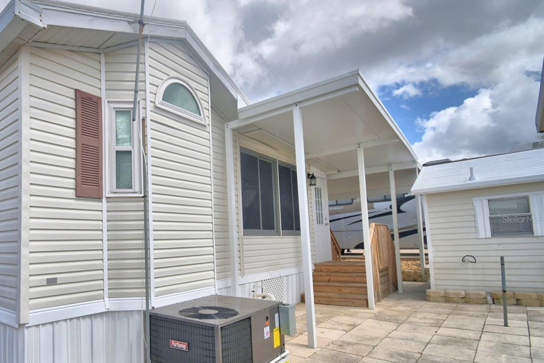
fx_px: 317
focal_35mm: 21
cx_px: 164
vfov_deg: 59.0
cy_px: 219
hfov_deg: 77.5
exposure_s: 1/1600
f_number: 4.5
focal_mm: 10
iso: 100
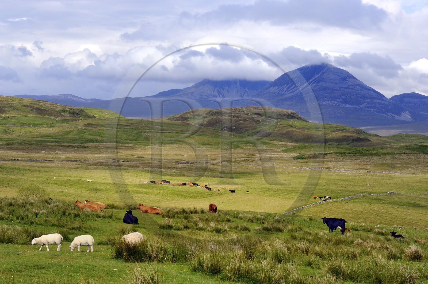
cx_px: 214
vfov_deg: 14.4
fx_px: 1128
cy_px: 142
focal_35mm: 95
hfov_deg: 21.5
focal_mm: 95
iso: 400
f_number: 13
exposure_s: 1/320
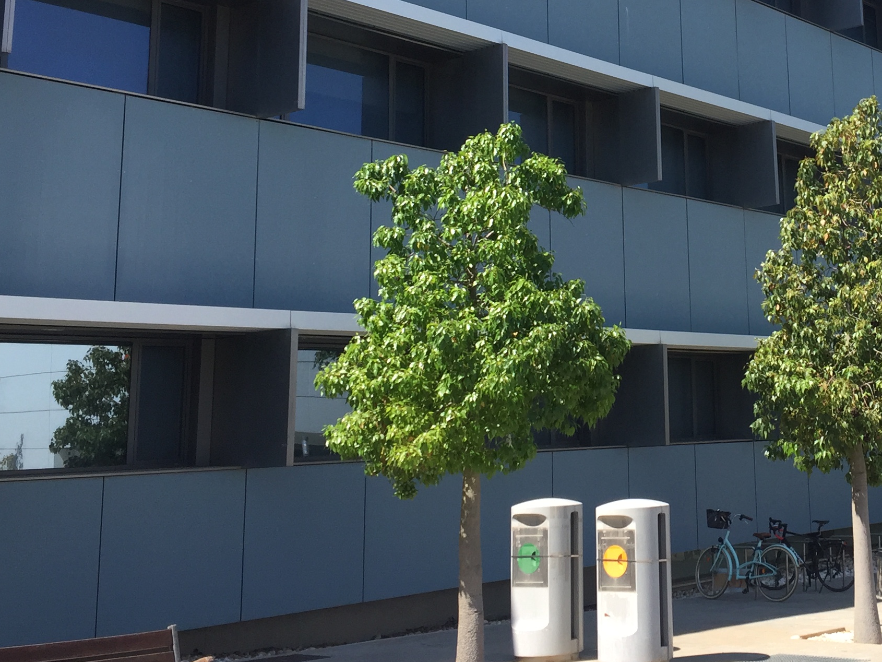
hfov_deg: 33.0
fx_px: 1427
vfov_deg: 25.6
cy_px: 113
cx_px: 752
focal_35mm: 56
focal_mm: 4.15
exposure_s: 1/1068
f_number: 2.2
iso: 32
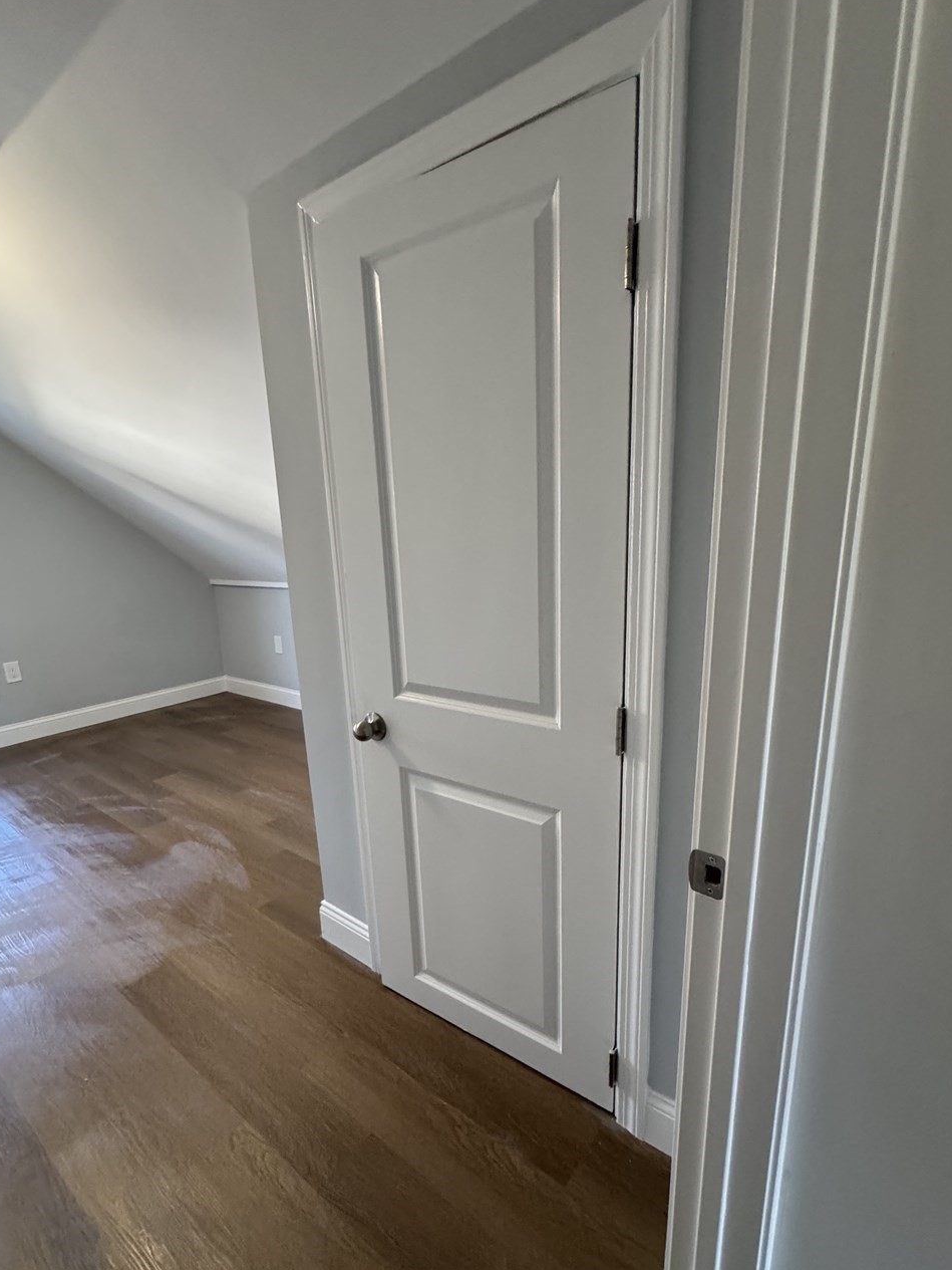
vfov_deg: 90.9
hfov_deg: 74.7
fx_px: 623
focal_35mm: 17
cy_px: 678
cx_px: 472
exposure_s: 1/120
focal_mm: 2.22
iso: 320
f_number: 2.2
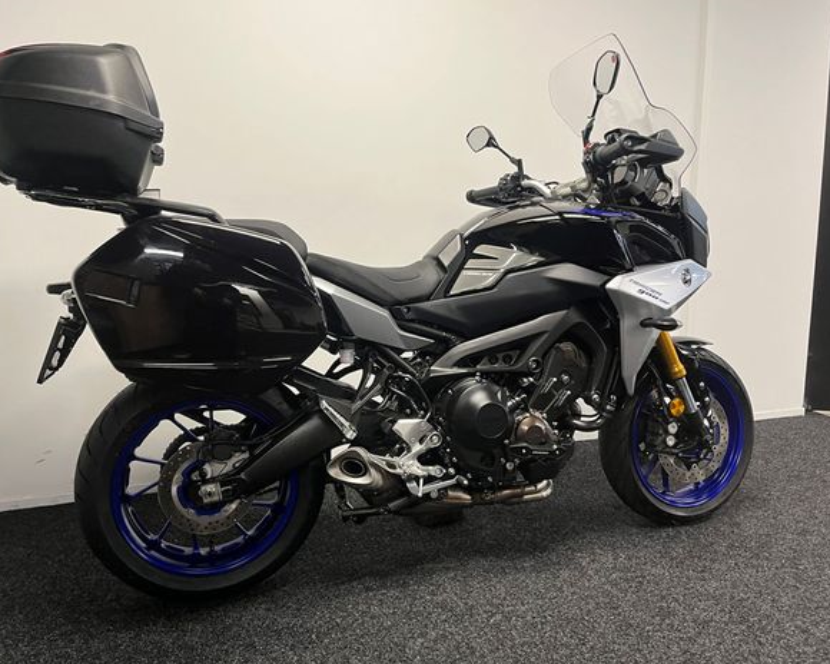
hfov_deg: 62.1
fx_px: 688
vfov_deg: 51.5
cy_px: 332
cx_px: 378
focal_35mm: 28
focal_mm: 5.1
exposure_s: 1/50
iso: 100
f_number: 1.6
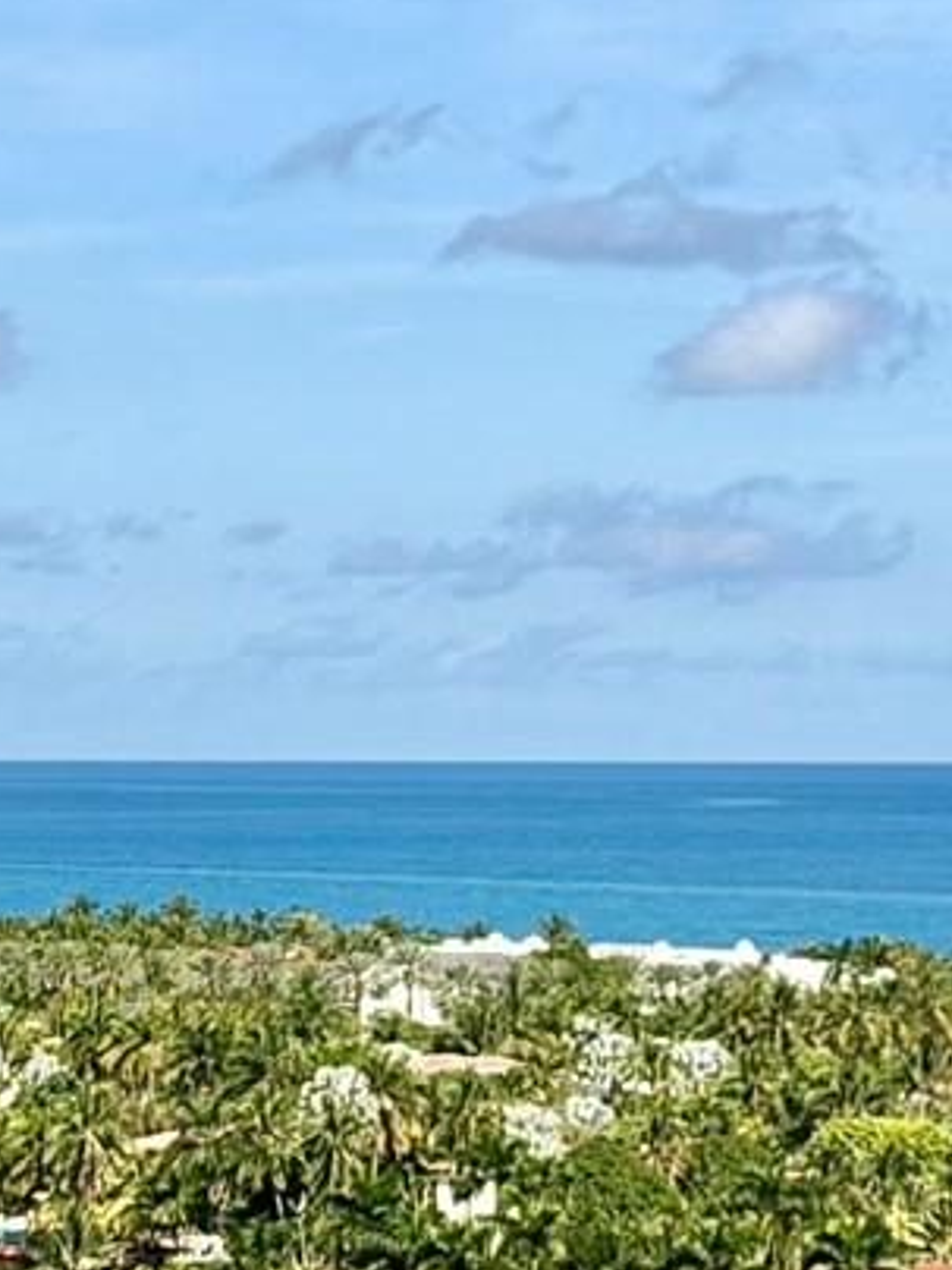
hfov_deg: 7.8
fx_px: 6967
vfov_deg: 10.4
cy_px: 556
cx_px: 151
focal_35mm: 190
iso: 80
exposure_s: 1/8772
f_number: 1.78
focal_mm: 6.76
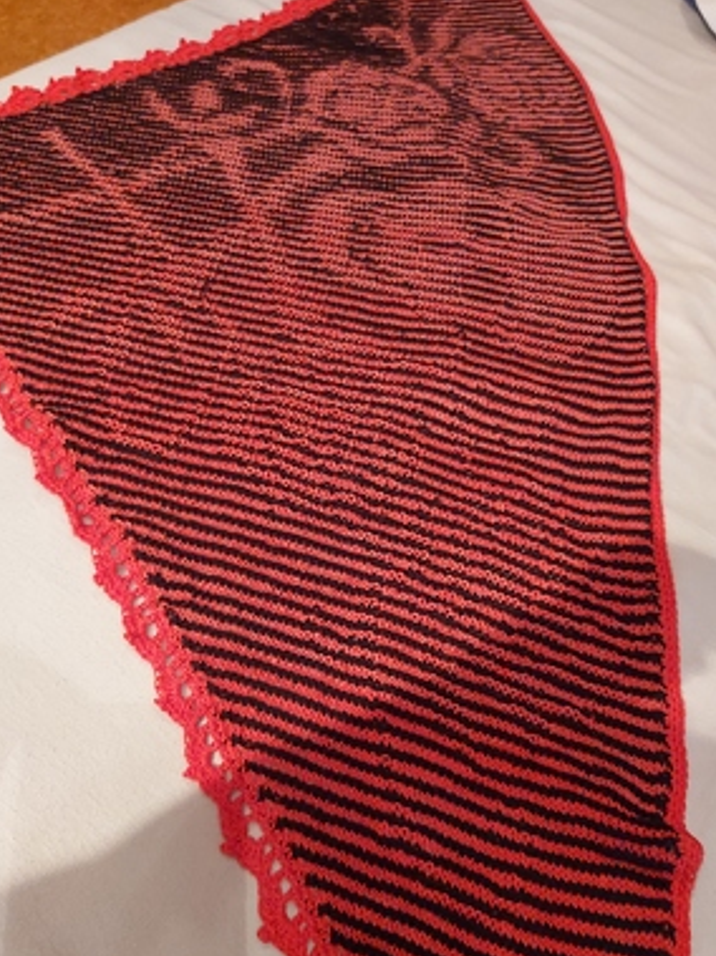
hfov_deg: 44.1
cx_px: 335
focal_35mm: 32
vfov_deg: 56.5
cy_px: 568
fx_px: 883
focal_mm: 3.92
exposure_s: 1/25
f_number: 1.7
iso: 640
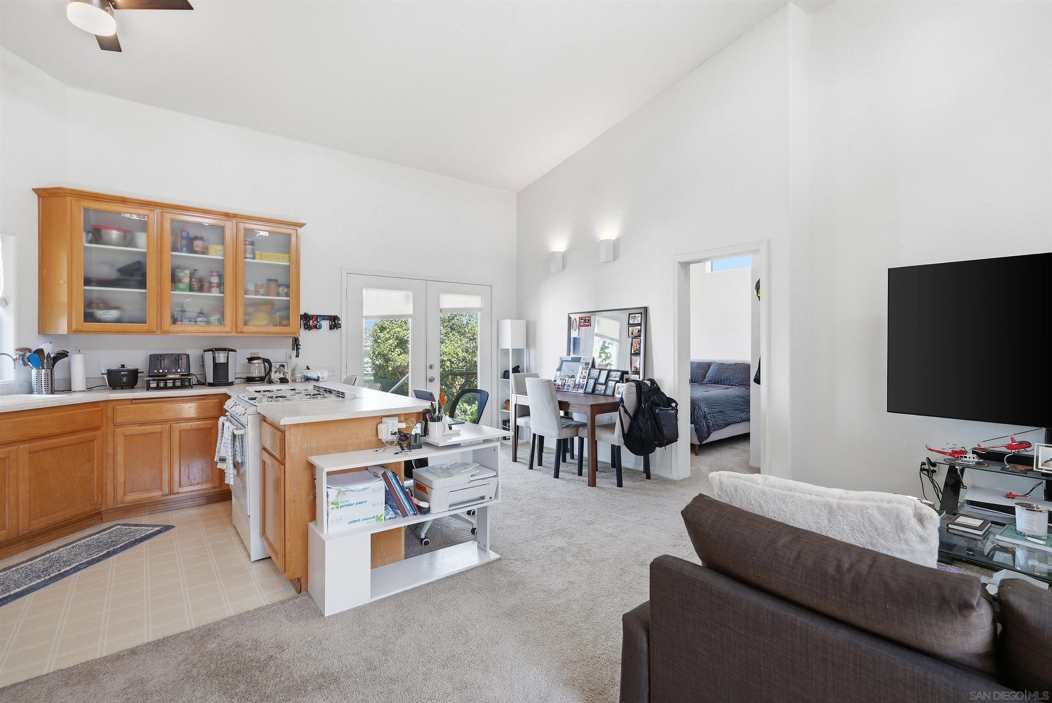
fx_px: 468
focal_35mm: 16
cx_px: 526
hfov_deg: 96.7
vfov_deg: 73.8
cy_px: 352
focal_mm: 16
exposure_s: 1/15
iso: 250
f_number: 4
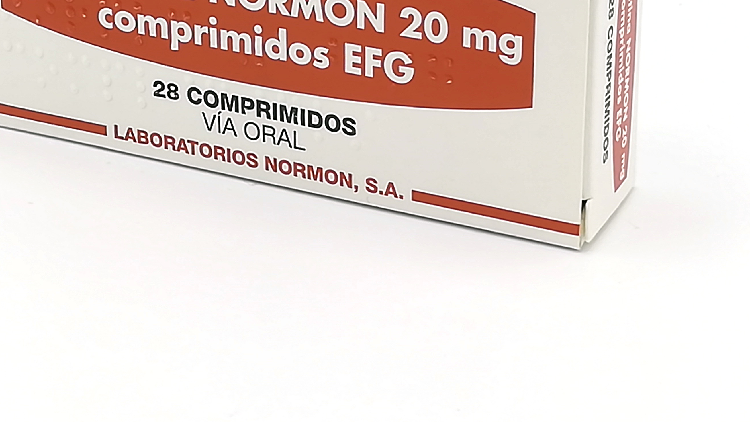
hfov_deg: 18.7
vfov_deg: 10.6
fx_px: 2267
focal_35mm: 114
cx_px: 263
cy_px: 42
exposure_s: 1/435
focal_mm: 3.83
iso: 50
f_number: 2.2
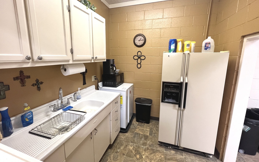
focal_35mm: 14
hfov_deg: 105.3
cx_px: 129
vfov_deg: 78.6
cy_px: 76
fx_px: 99
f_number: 1.8
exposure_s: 1/60
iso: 200
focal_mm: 1.57
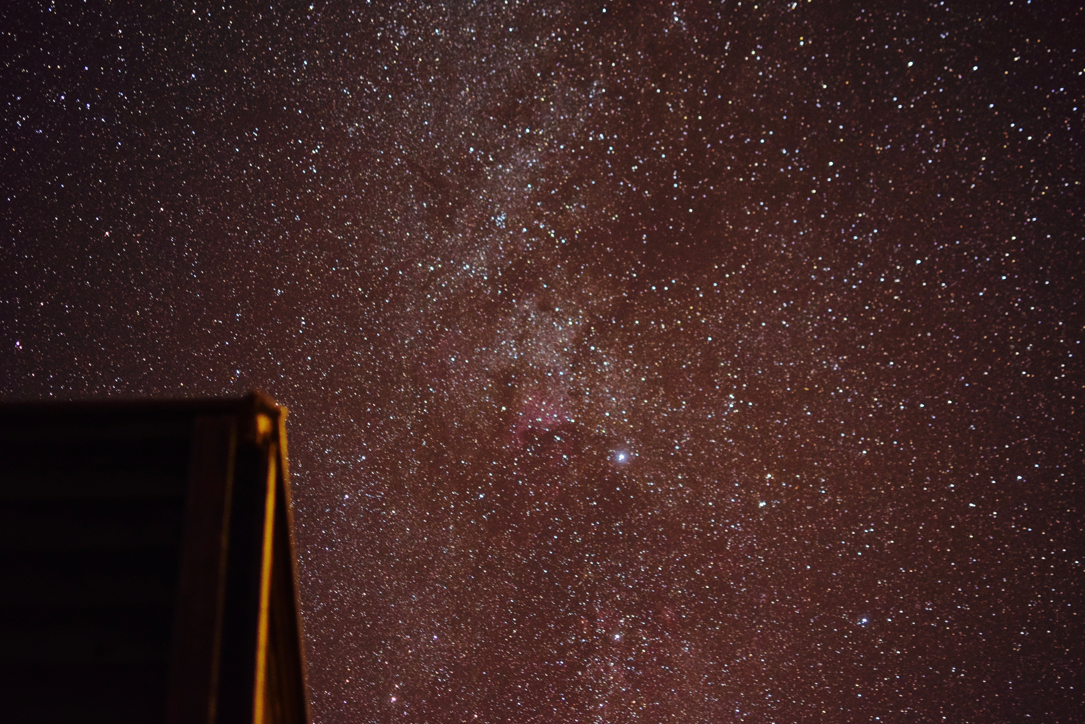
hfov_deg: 37.9
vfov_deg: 25.8
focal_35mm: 52
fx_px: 1582
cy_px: 362
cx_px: 542
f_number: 1.8
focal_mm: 35
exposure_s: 15
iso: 3200
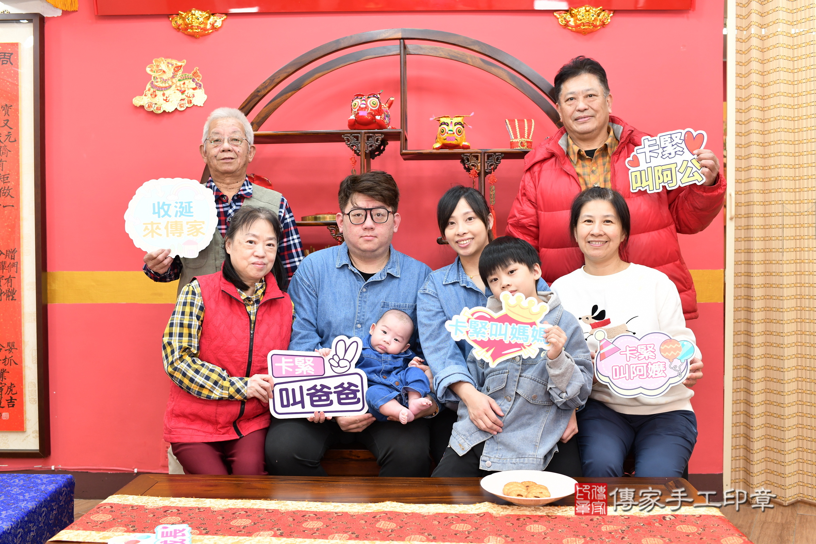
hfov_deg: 54.4
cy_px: 272
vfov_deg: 37.9
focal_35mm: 35
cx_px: 408
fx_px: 793
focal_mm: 35
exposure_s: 1/200
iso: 800
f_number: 4.5
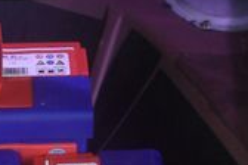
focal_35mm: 151
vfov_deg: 8.9
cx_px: -69
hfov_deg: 13.2
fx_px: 1040
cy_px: 221
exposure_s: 1/250
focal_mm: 6.2
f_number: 2.7
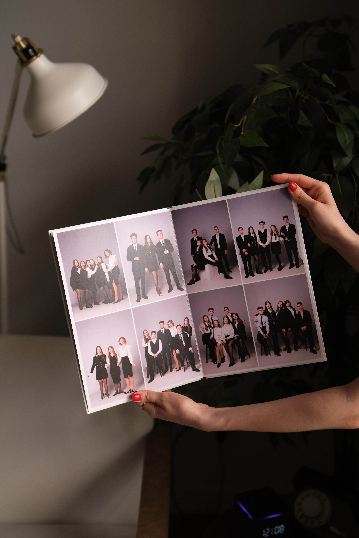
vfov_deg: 39.6
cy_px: 269
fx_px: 748
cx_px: 180
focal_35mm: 50
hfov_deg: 27.0
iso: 400
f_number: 2
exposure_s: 1/125
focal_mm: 33
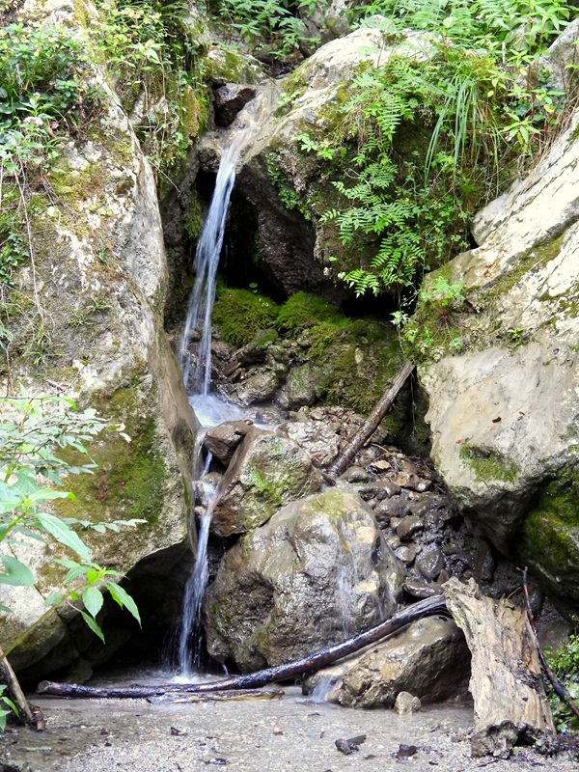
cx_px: 290
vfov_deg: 18.7
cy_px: 386
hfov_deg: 14.1
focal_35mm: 105
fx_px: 2342
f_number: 4
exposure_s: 1/25
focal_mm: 18.7
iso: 400
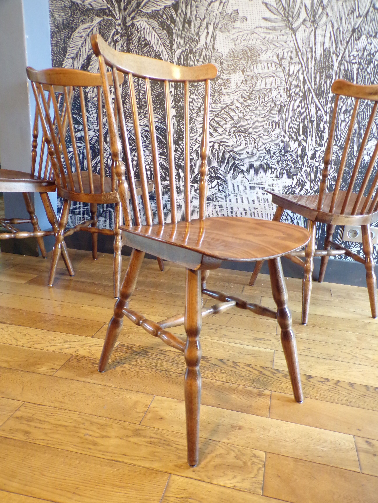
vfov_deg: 63.4
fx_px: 408
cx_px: 189
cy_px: 252
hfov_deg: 49.7
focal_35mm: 28
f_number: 3.1
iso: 400
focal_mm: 5
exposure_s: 1/12
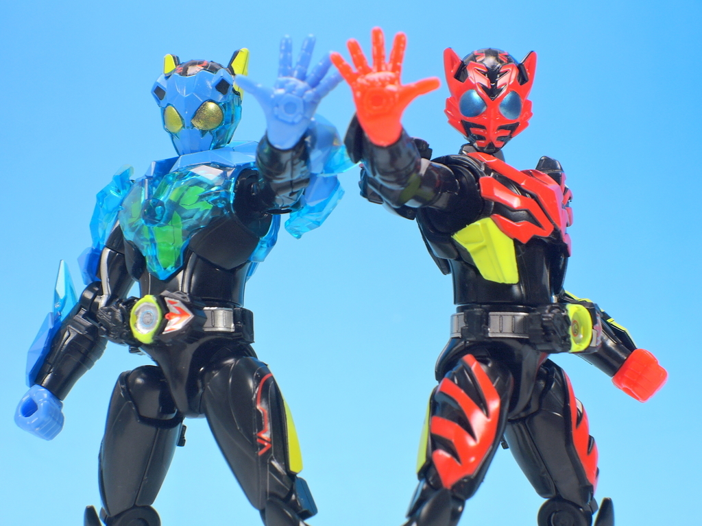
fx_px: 2434
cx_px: 351
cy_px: 263
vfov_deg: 12.3
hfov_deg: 16.4
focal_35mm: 120
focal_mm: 25.5
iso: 80
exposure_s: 1/1.3
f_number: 7.1
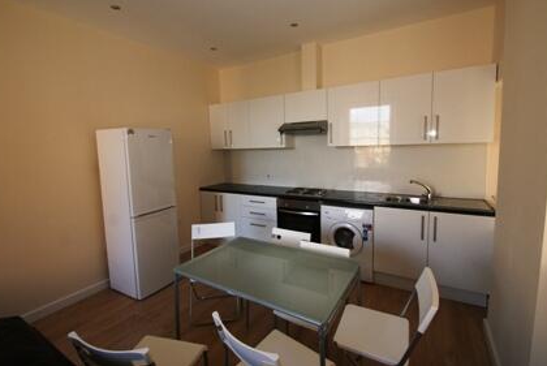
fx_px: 243
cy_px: 172
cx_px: 275
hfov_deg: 96.7
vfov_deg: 73.8
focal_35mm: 16
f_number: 5.6
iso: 400
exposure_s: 1/60
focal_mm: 10
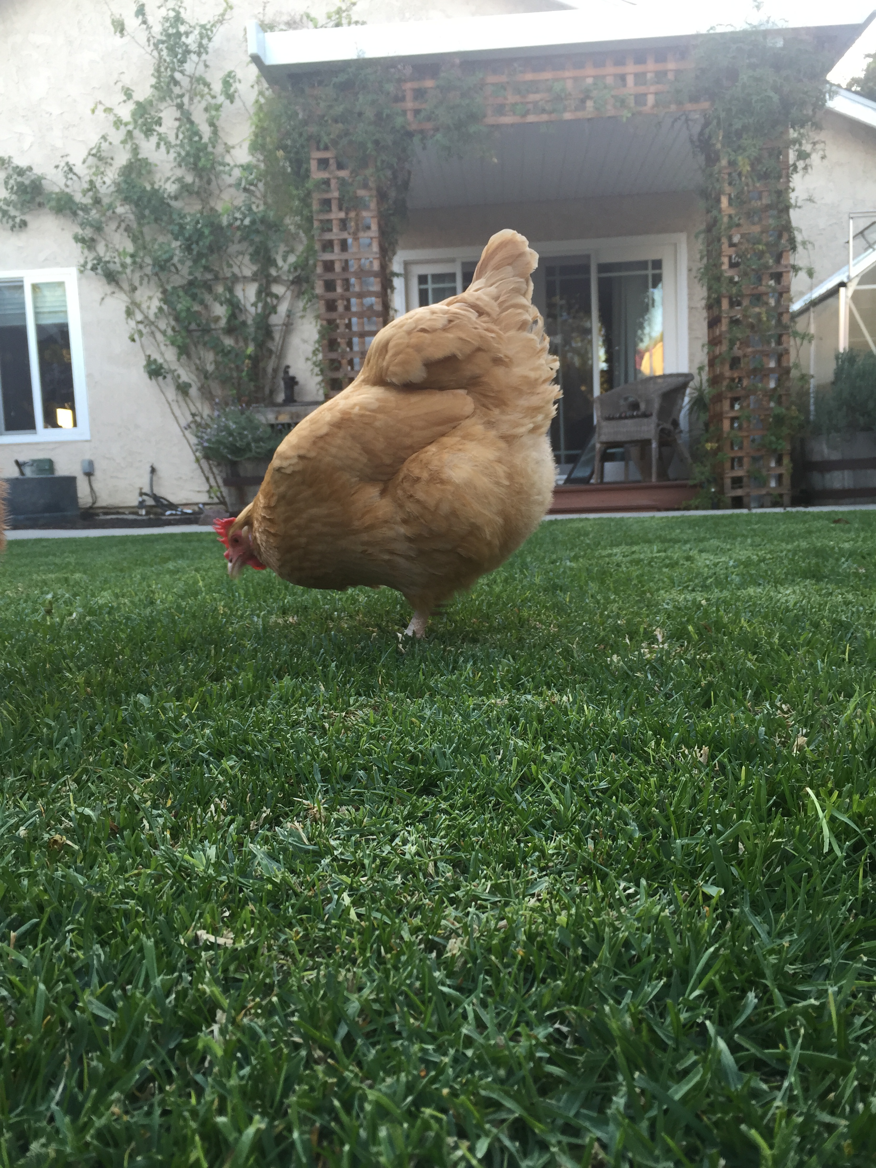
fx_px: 979
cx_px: 438
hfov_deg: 48.2
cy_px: 584
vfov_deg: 61.7
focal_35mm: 29
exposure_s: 1/60
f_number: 2.2
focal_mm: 4.15
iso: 40
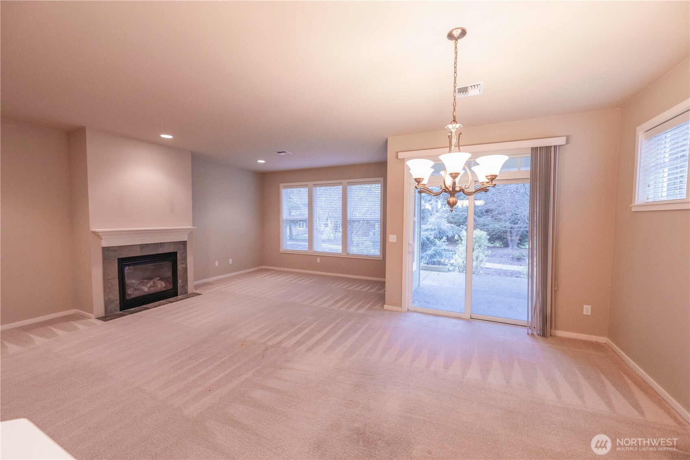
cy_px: 230
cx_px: 345
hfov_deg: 104.3
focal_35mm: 14
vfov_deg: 81.2
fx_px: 268
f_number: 2.8
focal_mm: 14
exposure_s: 1/100
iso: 640
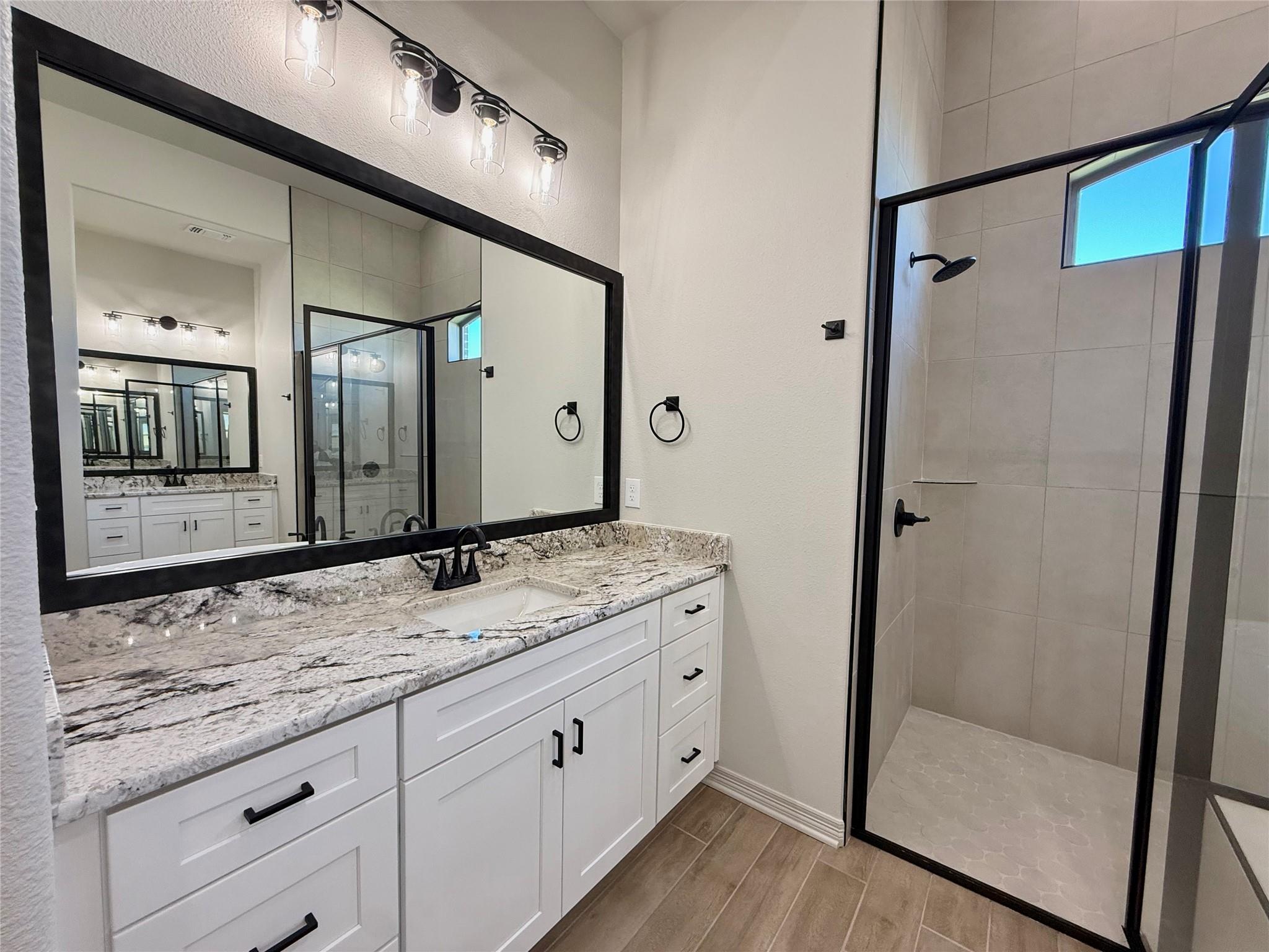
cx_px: 634
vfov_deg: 85.7
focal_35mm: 14
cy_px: 476
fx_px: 513
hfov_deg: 102.1
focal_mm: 2.22
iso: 125
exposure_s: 1/120
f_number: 2.2
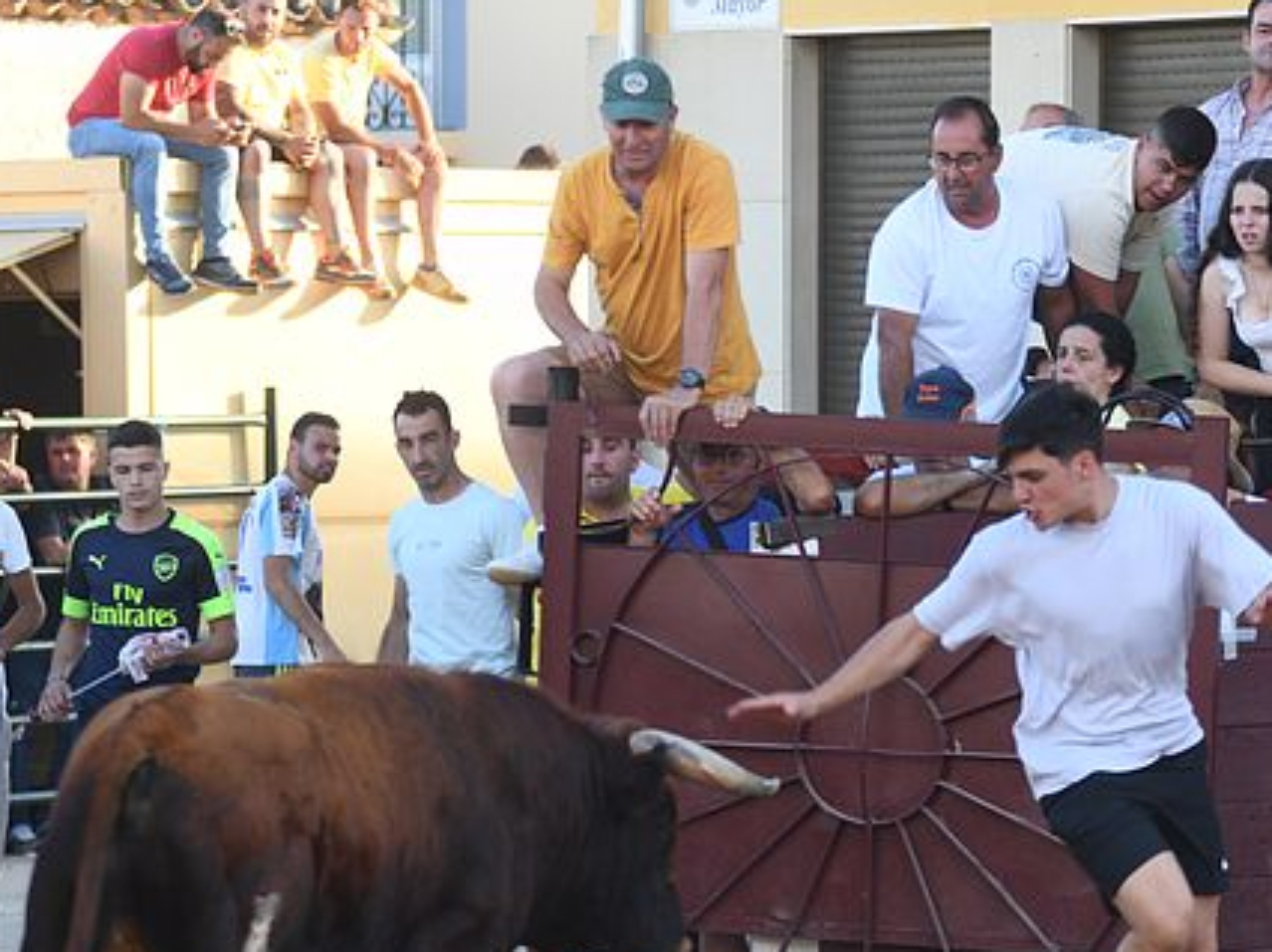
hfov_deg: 8.3
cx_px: 755
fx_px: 8814
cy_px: 592
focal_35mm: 240
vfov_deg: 6.2
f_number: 3.5
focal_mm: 125
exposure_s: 1/320
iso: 320
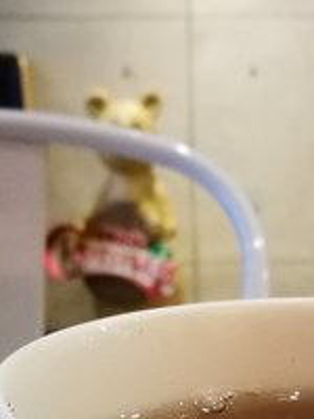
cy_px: 587
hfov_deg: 15.1
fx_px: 1173
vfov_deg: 18.4
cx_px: 281
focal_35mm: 97
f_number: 2.2
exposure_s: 1/24
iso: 320
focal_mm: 4.5
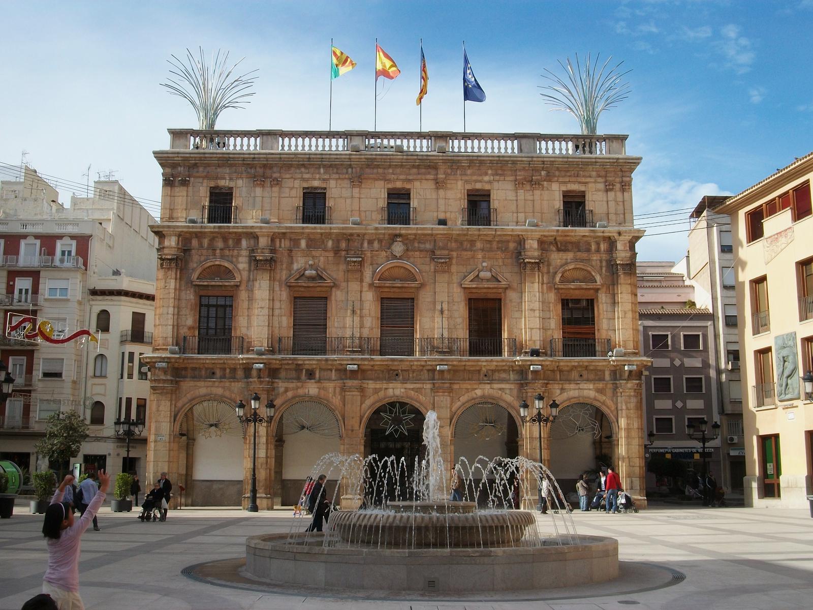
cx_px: 406
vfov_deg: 36.0
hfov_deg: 46.8
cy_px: 305
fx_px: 939
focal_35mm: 40
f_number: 6.3
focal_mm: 7.1
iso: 80
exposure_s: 1/201
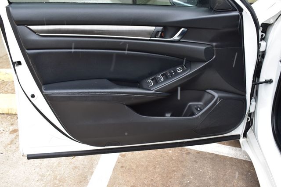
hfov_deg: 53.2
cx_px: 140
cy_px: 94
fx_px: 281
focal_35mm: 36
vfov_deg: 36.8
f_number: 7.1
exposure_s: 1/30
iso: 400
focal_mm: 24
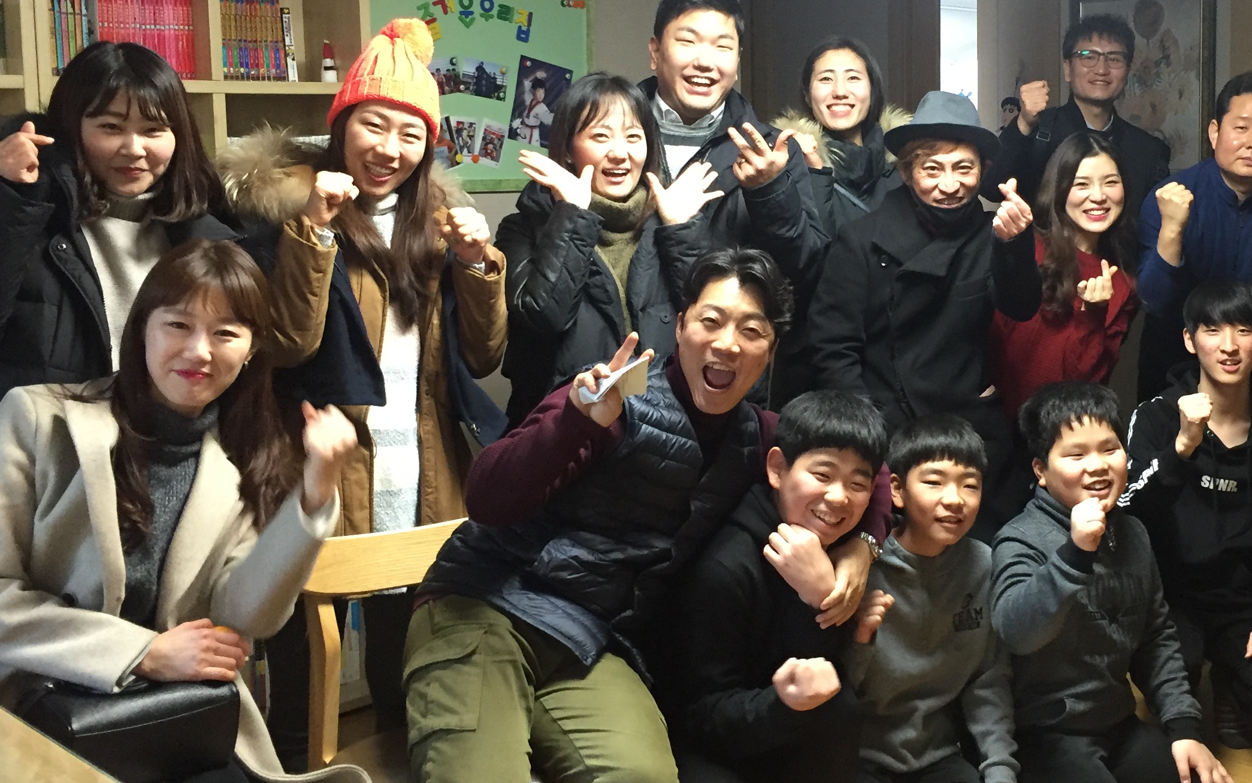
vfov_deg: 26.8
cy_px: 285
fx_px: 1638
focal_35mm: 48
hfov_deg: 41.2
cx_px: 855
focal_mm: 4.15
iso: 160
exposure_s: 1/30
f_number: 2.2
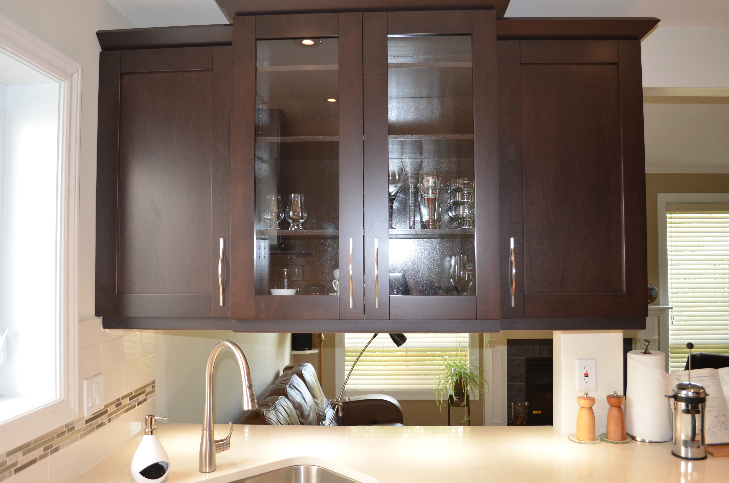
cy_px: 242
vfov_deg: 47.7
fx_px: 546
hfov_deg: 67.5
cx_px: 364
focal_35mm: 27
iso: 500
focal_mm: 18
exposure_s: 1/60
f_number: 3.5
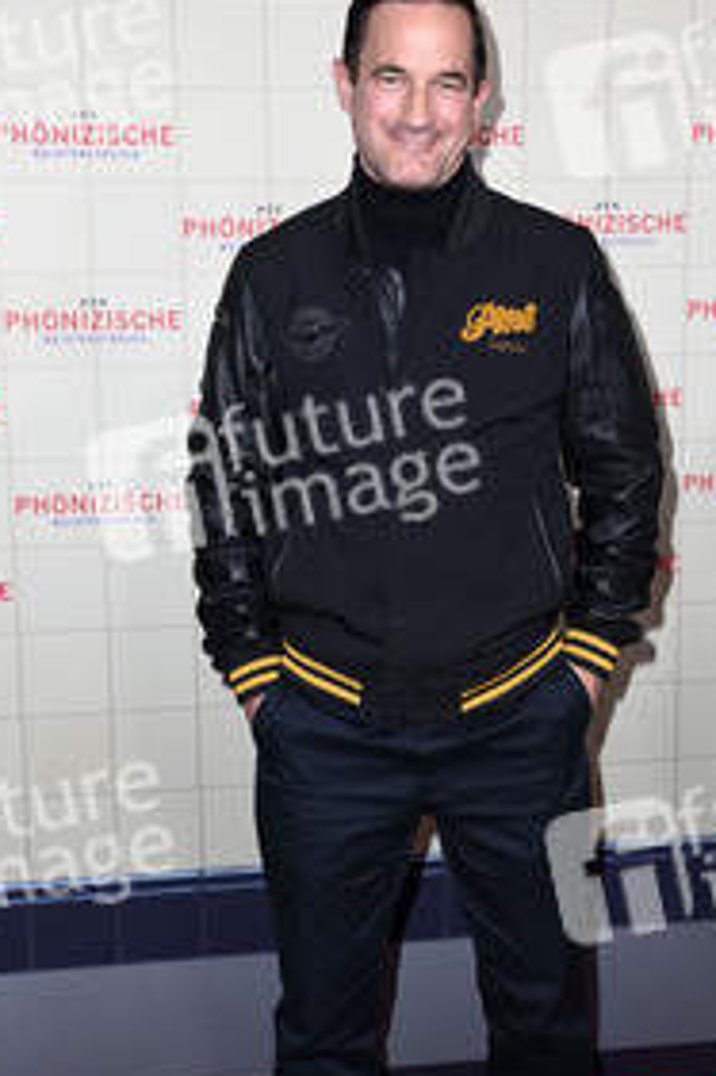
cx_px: 394
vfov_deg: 31.3
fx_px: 1912
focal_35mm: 64
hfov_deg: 21.2
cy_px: 662
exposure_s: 1/250
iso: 800
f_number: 5.6
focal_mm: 45
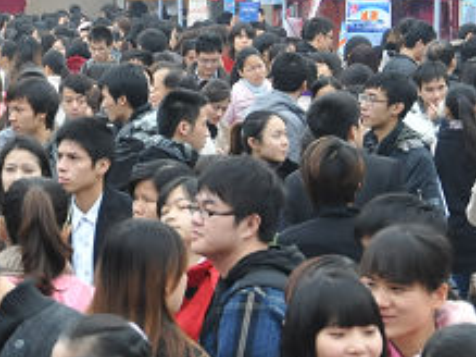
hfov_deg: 7.2
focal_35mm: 276
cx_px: 15
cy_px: 41
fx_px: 3793
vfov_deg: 5.4
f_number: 7.1
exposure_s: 1/200
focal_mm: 70
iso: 800
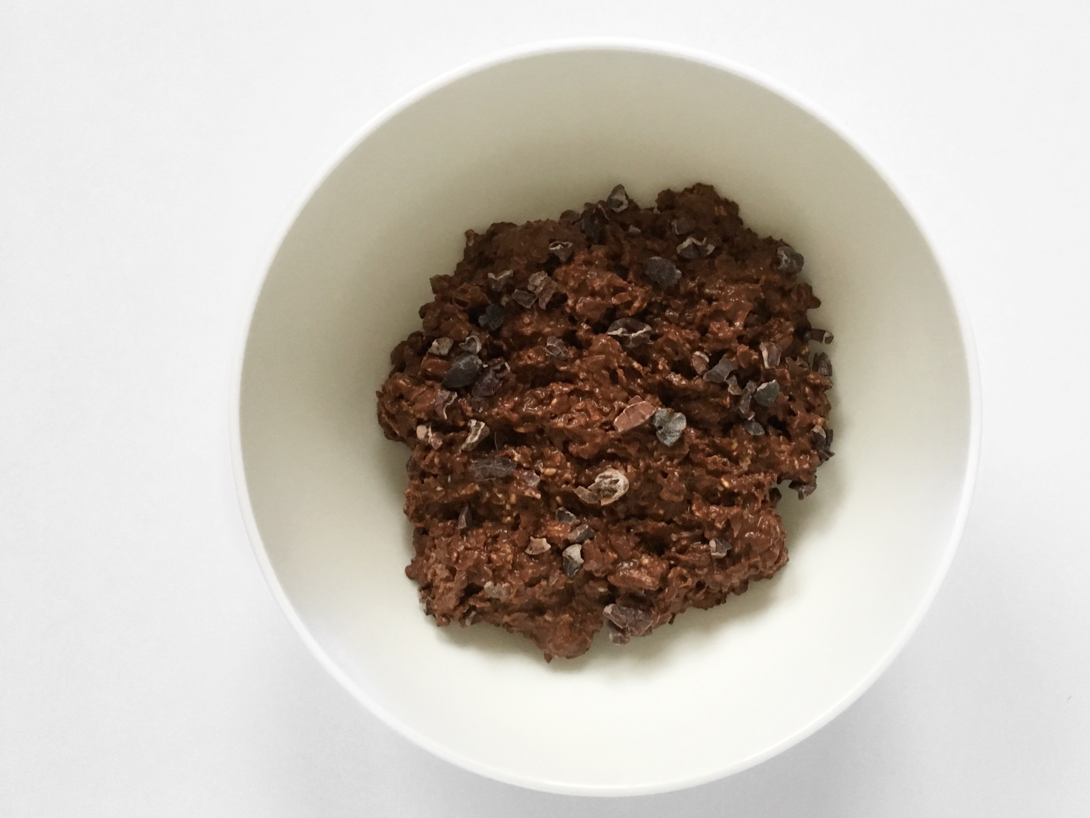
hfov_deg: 56.7
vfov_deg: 44.2
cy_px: 388
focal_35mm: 32
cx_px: 596
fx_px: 1008
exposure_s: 1/24
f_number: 2.2
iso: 200
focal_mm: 4.15
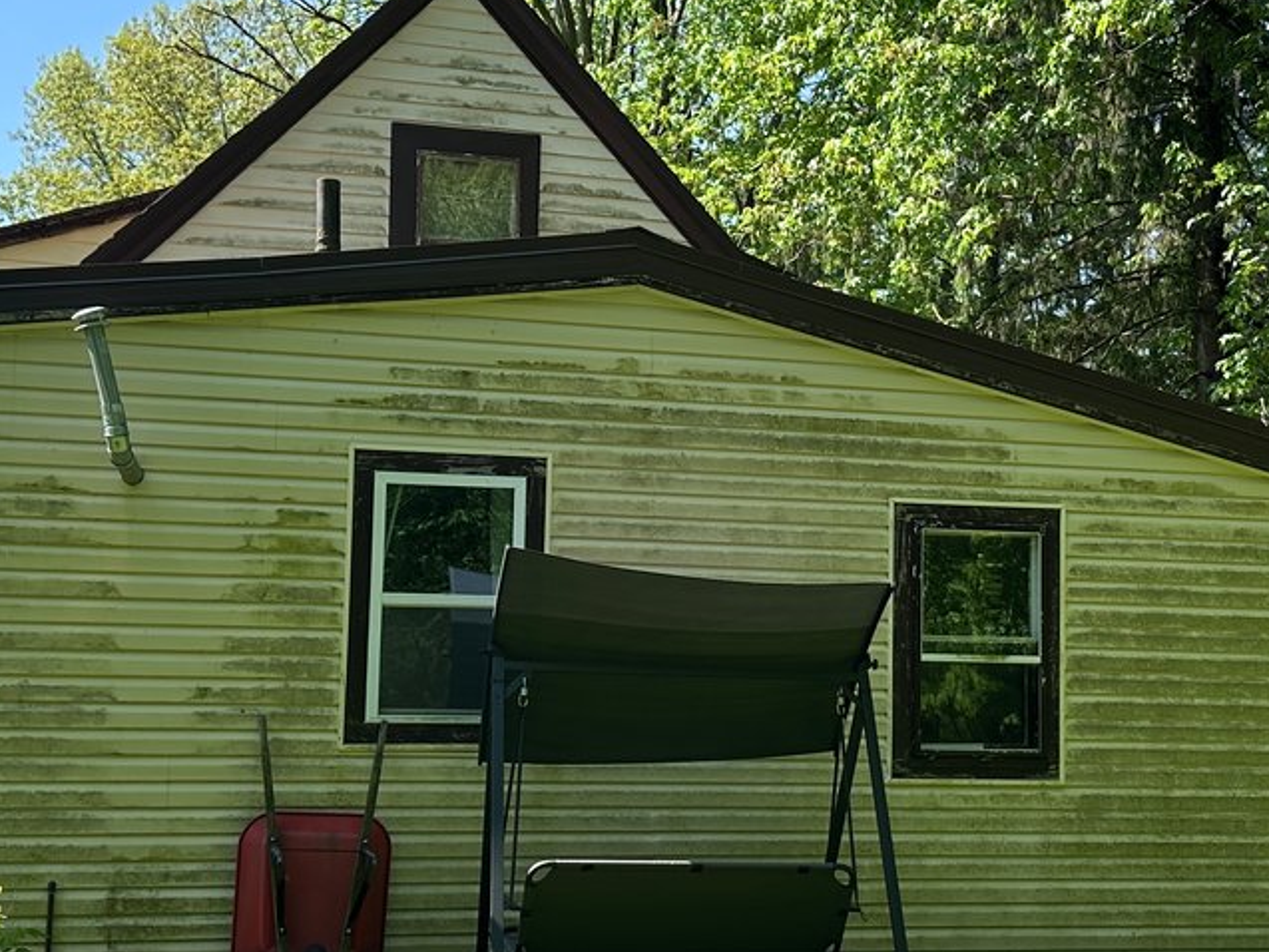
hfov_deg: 33.7
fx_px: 2090
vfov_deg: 25.7
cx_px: 726
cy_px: 529
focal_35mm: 57
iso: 80
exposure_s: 1/1495
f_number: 1.78
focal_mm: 6.86
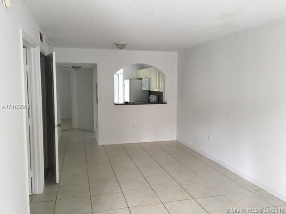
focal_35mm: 29
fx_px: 240
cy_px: 107
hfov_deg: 61.7
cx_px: 143
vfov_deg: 48.2
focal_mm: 4.15
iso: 125
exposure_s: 1/30
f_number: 2.2
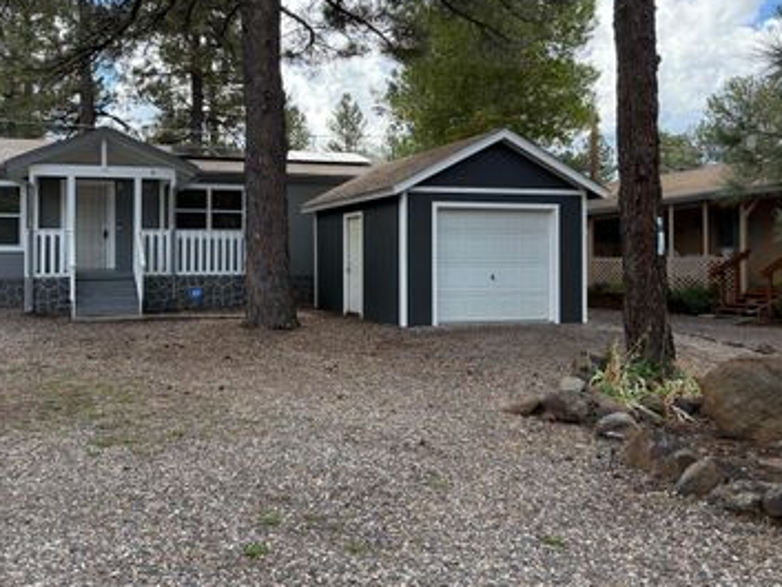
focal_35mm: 34
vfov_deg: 41.7
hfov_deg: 53.4
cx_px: 295
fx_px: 768
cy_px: 243
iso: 100
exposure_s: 1/1522
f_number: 1.78
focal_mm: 6.76
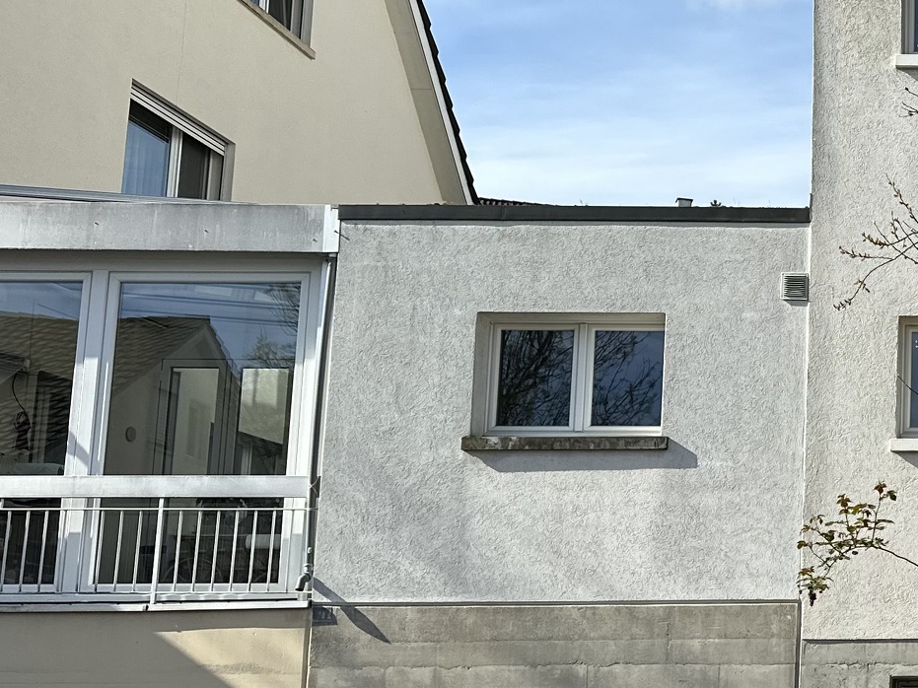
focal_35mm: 66
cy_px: 374
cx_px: 1139
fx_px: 1750
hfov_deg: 25.9
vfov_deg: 22.2
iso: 80
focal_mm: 6.86
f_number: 1.78
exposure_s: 1/4016
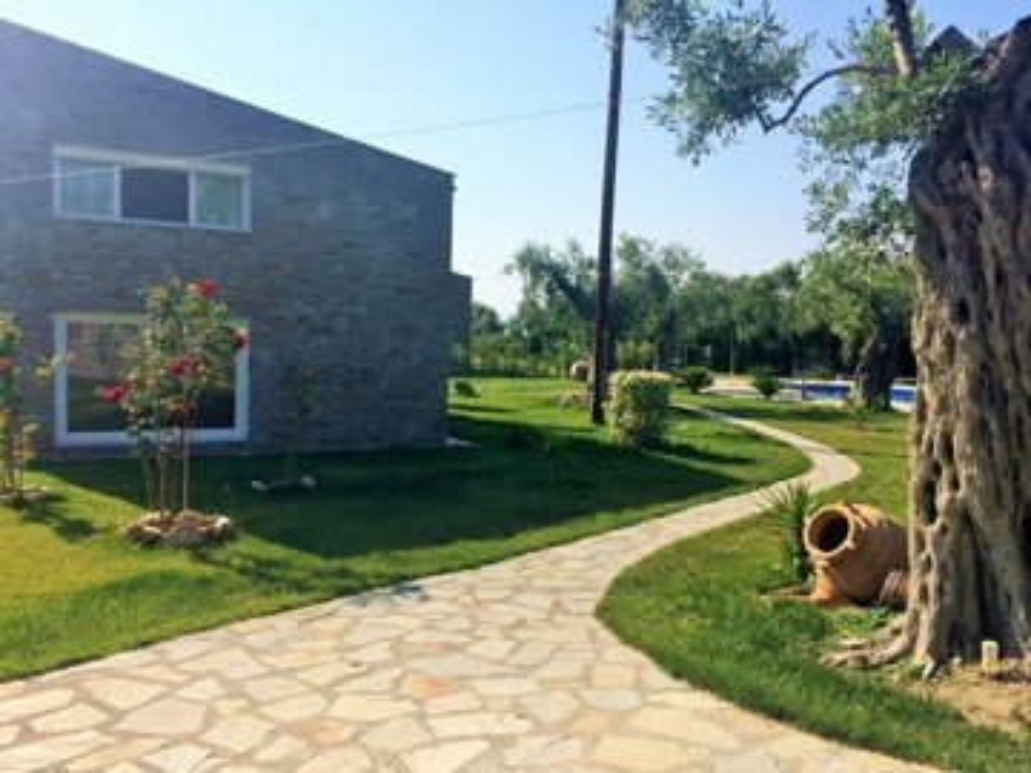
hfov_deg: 61.7
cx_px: 516
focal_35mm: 29
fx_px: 864
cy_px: 386
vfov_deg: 48.2
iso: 32
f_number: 2.2
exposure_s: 1/3425
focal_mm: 4.15
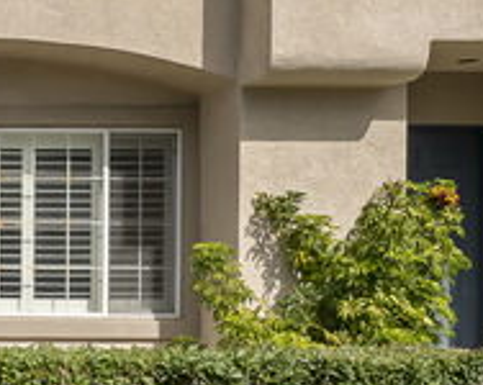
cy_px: 21
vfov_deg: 23.0
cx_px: -198
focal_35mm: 64
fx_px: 914
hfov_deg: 24.5
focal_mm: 16
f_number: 8
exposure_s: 1/500
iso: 500
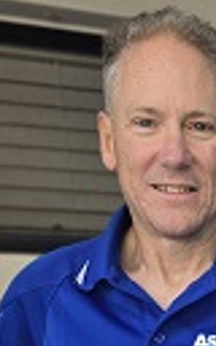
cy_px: 483
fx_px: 895
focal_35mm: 95
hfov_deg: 12.7
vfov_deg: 19.6
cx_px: 373
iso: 100
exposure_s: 1/120
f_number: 1.7
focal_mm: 6.3
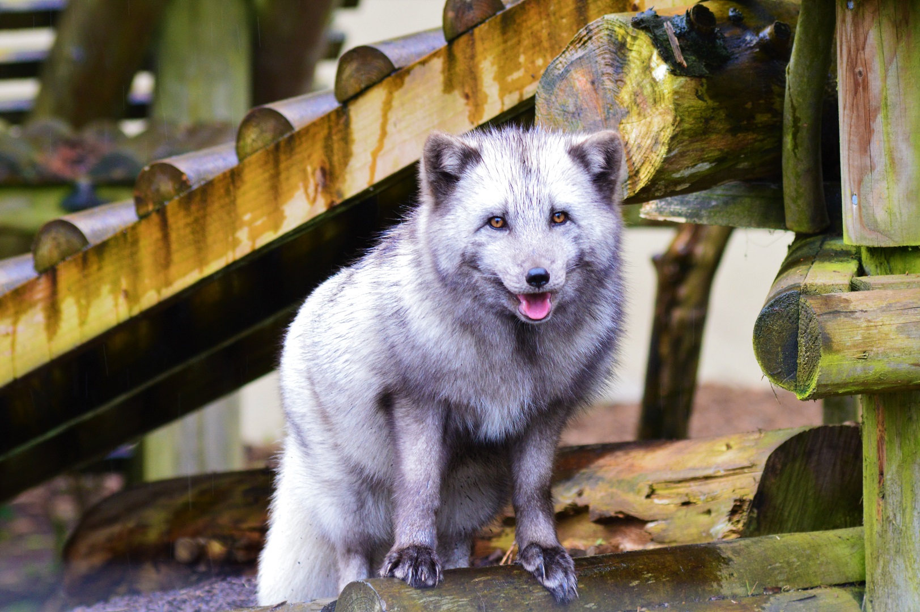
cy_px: 306
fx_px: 5746
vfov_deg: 6.1
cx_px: 460
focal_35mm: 225
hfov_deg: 9.2
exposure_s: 1/125
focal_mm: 150
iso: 800
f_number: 8
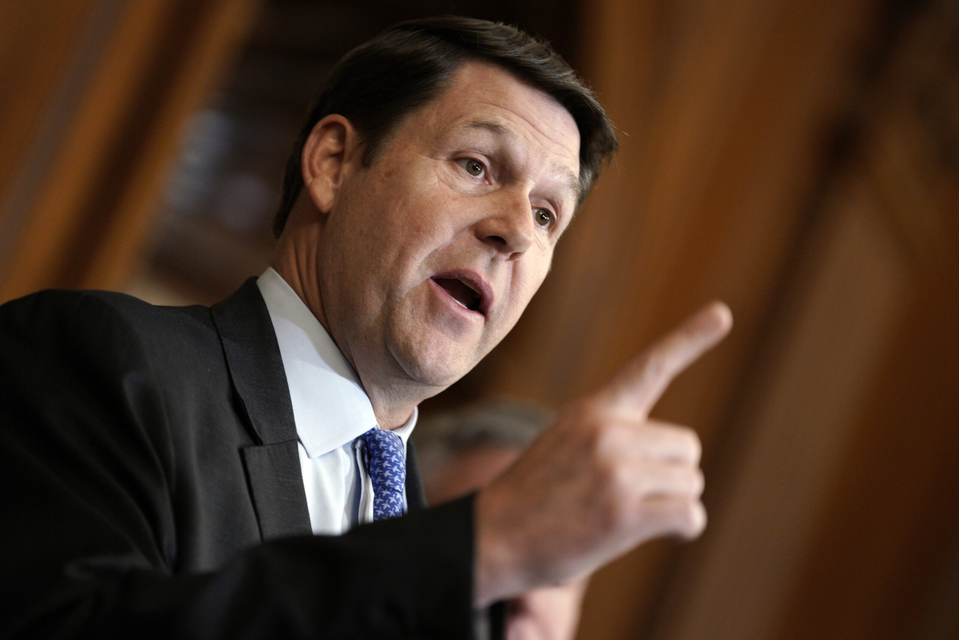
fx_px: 5328
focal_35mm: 200
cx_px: 480
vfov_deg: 6.9
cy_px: 320
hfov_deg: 10.3
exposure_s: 1/200
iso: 2000
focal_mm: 200
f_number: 2.8
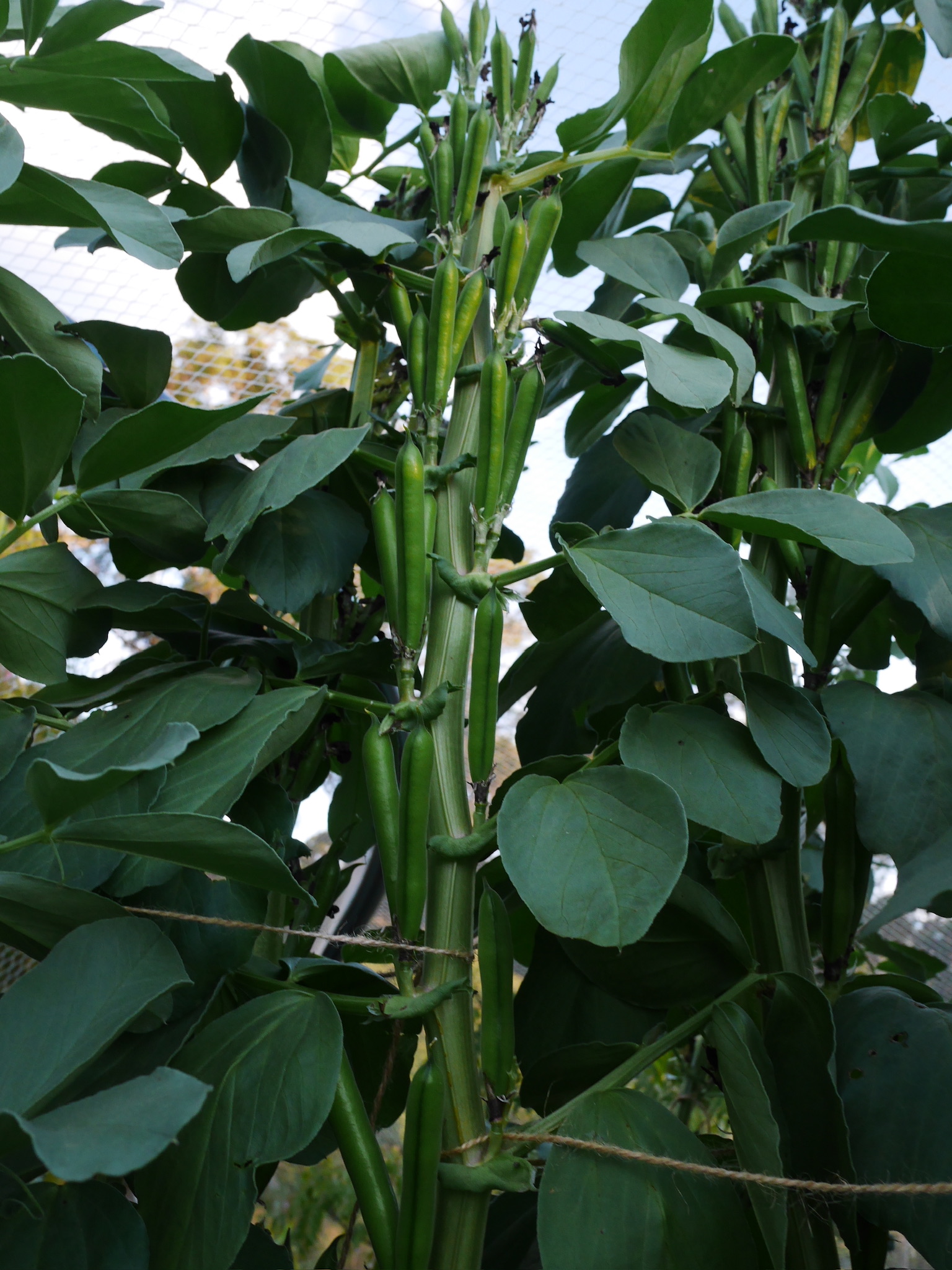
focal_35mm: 30
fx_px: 1100
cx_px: 476
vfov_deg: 60.0
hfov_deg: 46.8
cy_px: 635
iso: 800
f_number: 6.3
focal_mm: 15
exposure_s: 1/160
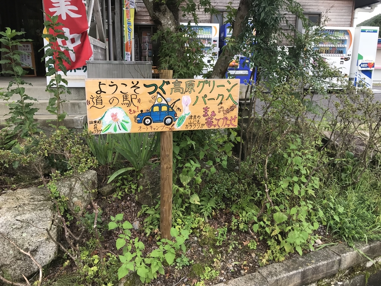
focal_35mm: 28
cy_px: 143
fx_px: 308
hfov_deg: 63.4
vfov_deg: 49.7
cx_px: 190
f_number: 1.8
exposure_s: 1/476
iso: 20
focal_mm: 3.99
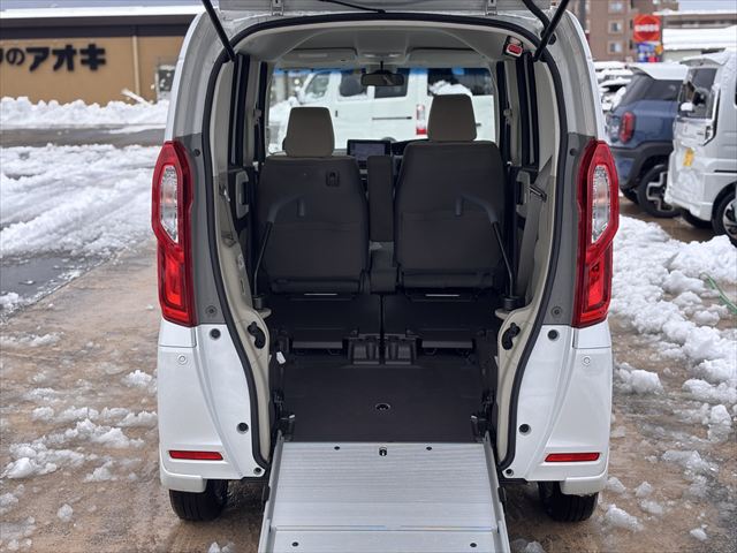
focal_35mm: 52
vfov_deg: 28.0
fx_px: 1107
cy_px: 276
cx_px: 368
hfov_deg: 36.8
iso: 32
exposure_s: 1/978
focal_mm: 5.96
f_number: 1.6
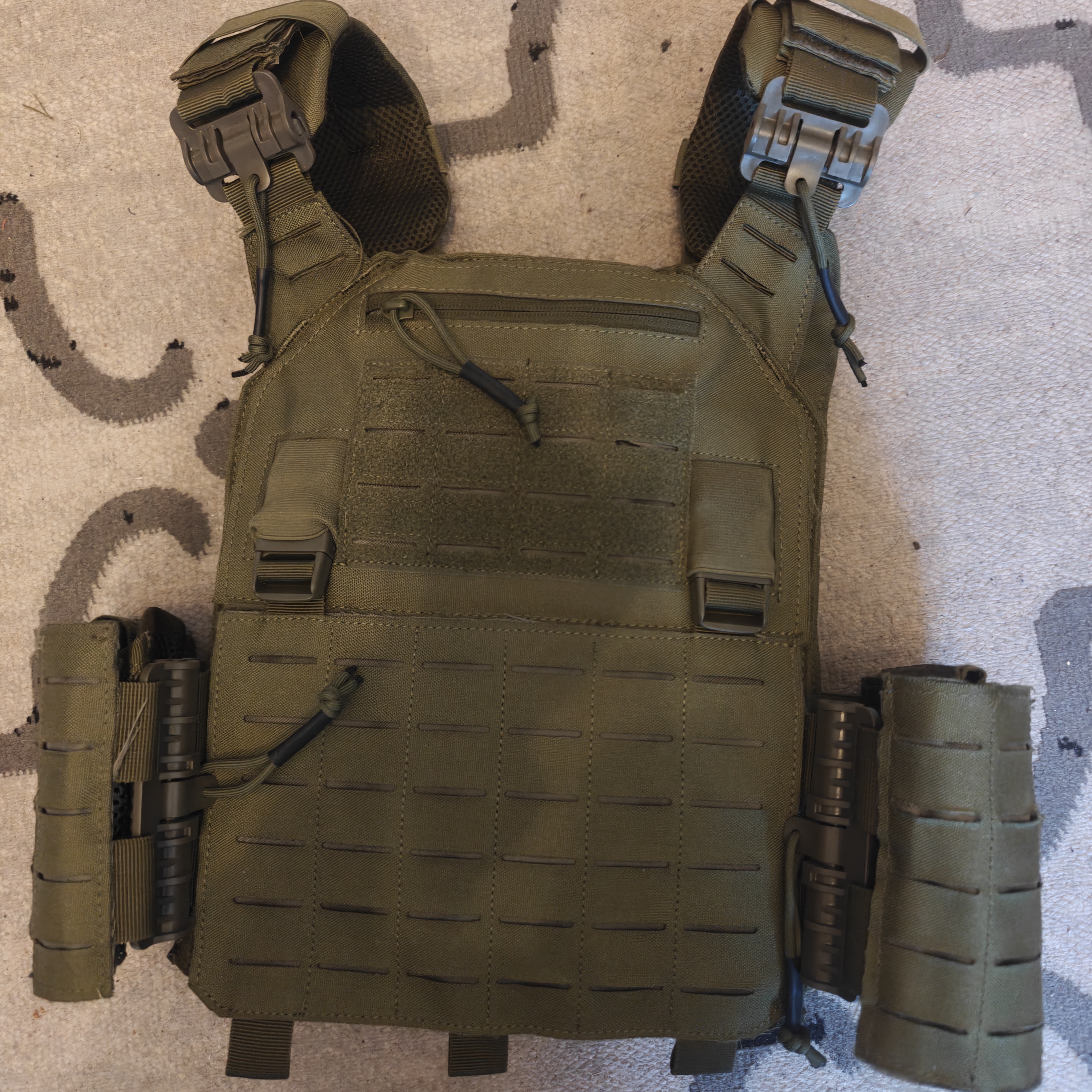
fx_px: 999
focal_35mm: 28
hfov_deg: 57.3
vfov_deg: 57.3
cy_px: 563
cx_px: 540
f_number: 1.6
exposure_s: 1/33
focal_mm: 6.06
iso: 2000
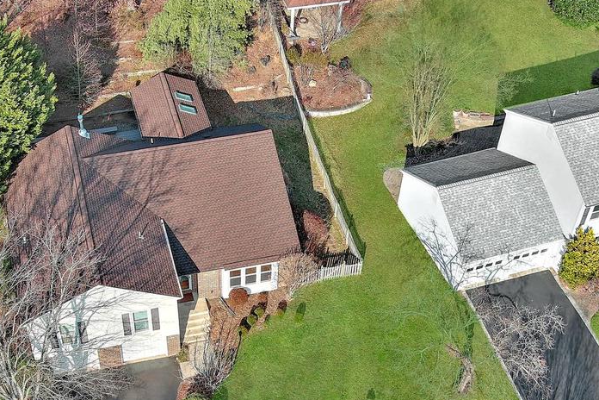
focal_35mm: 60
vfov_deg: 22.5
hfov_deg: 33.3
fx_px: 998
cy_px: 274
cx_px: 238
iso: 100
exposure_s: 1/571
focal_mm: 10.57
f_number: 2.8
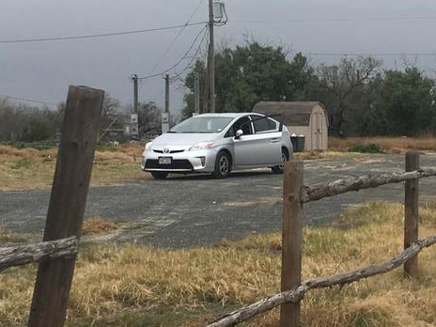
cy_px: 155
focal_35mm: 80
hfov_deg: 23.5
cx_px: 423
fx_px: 1008
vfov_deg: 18.4
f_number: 2.2
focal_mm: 4.15
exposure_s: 1/1068
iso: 25
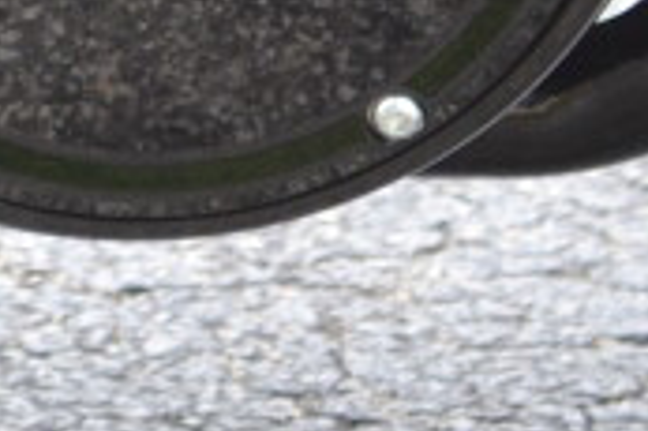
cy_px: -825
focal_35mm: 571
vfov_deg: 2.4
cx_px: -637
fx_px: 10276
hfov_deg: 3.6
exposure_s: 1/125
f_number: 5.6
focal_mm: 55
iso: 280
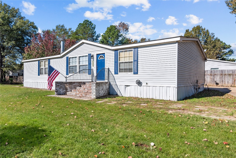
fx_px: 157
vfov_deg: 53.2
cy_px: 79
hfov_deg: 73.7
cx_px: 118
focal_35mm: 24
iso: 500
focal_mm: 24
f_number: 6.3
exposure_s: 1/4000
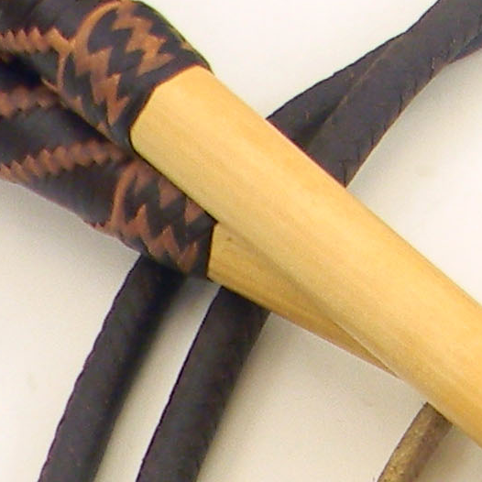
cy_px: 684
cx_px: 977
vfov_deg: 7.1
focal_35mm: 242
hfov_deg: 7.0
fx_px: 3812
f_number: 3.7
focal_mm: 6.4
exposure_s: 1/37.3
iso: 80
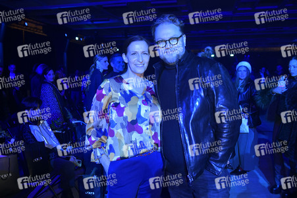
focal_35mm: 35
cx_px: 148
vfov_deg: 37.8
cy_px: 99
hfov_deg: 54.5
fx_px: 289
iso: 2000
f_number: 5
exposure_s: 1/160
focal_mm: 35
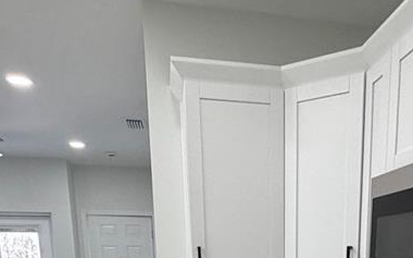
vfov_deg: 26.3
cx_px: 284
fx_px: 450
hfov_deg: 48.3
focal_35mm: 40
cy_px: 351
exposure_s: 1/120
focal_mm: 2.22
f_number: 2.2
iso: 200
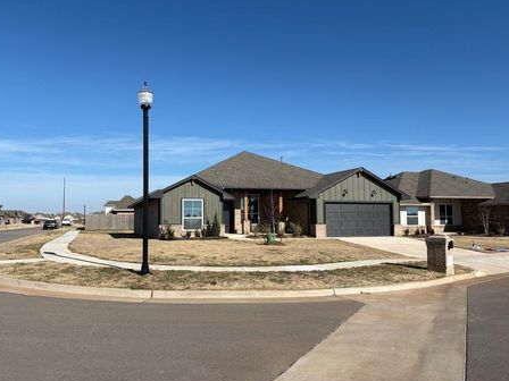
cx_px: 239
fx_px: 426
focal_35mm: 29
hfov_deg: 61.6
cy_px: 192
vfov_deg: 48.2
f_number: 1.6
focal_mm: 5.96
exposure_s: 1/5348
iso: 50
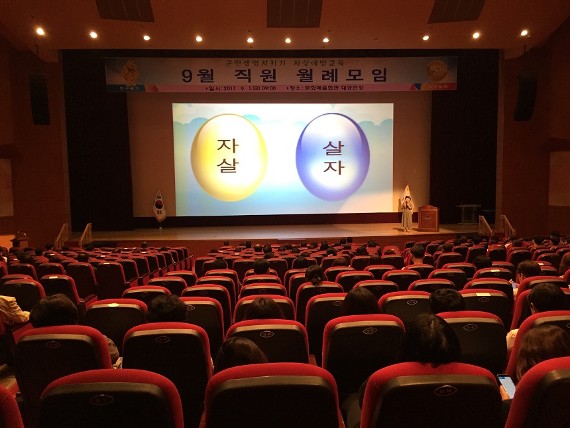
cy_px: 214
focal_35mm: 29
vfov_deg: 48.2
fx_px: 478
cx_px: 285
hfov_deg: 61.7
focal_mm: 4.15
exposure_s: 1/30
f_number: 2.2
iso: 160
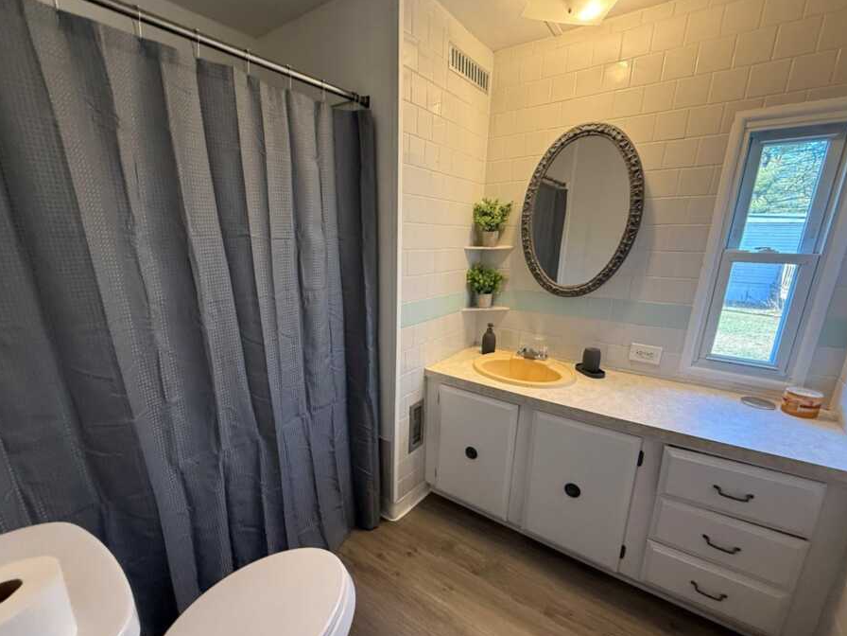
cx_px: 404
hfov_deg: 94.4
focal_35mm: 16
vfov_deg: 78.0
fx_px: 391
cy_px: 344
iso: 400
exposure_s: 1/60
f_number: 2.2
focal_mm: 2.22
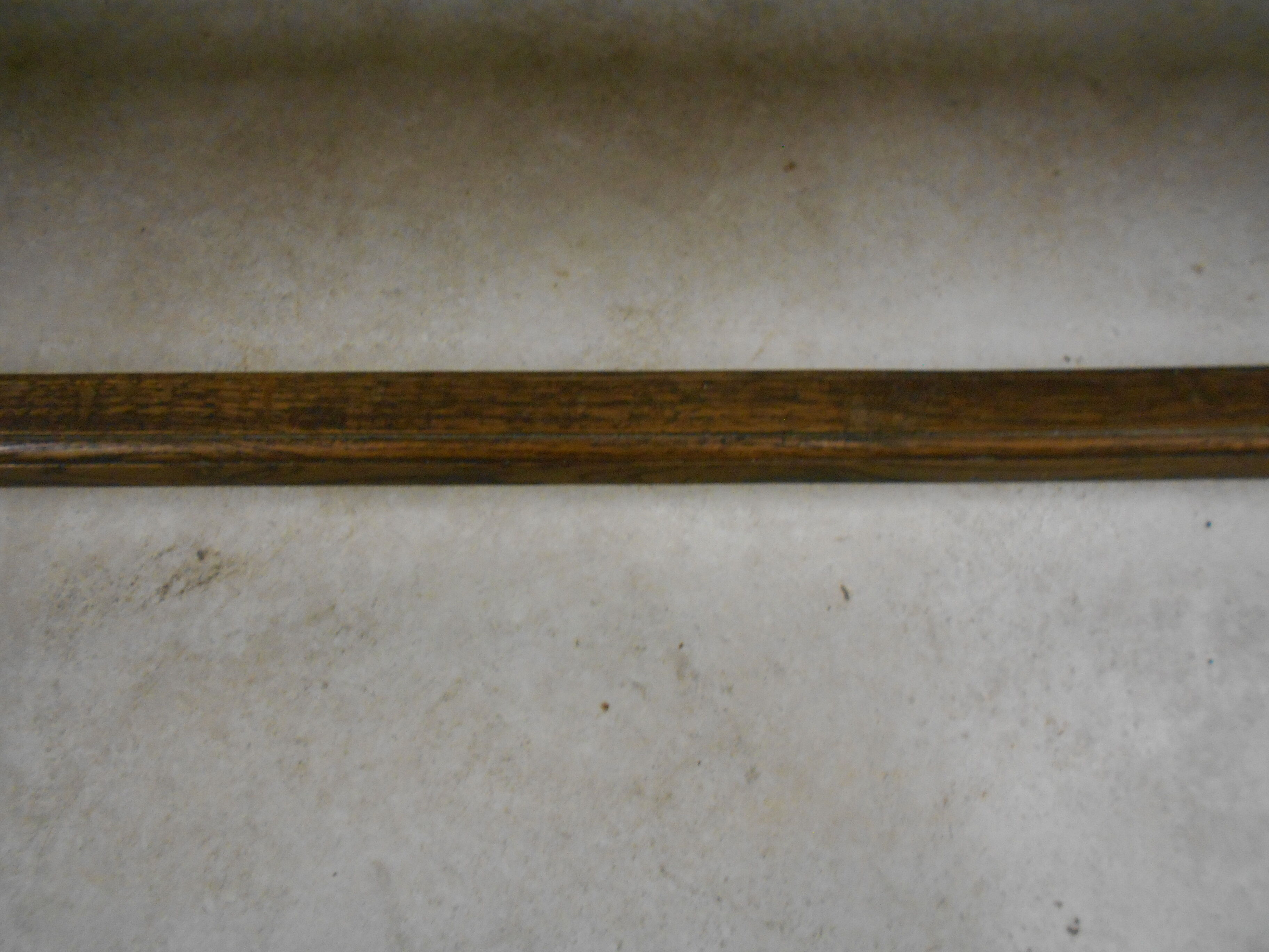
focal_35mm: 26
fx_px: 953
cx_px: 634
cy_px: 476
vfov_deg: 53.1
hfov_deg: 67.3
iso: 400
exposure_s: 1/25
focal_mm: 4.6
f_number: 3.2
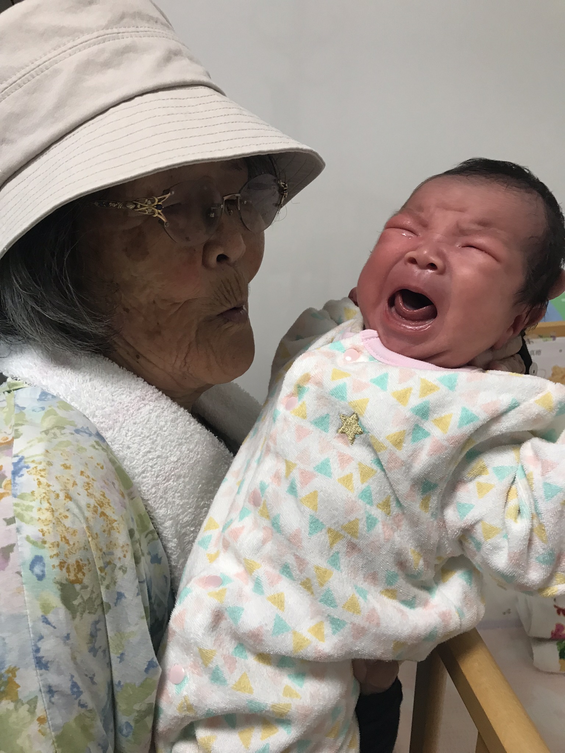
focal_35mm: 28
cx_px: 282
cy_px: 376
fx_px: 609
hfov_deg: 49.7
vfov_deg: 63.4
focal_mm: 3.99
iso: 25
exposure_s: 1/30
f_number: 1.8
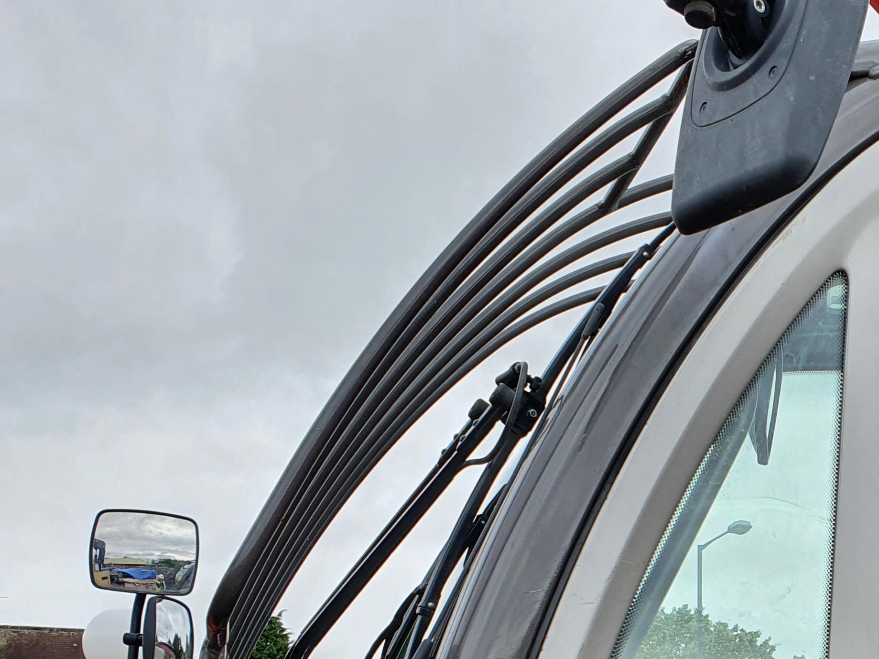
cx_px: 879
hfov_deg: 31.3
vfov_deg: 24.1
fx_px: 1447
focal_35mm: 57
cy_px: 713
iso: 50
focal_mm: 4.32
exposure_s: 1/461
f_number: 2.4
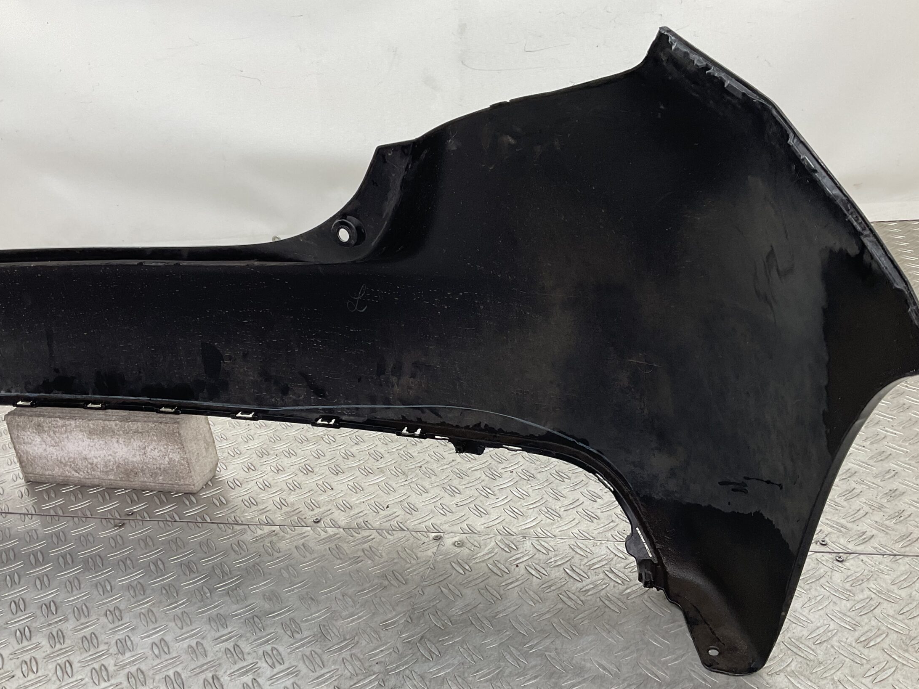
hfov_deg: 54.0
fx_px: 903
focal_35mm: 34
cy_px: 376
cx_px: 448
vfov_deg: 41.8
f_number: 1.8
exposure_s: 1/100
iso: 32
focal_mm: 3
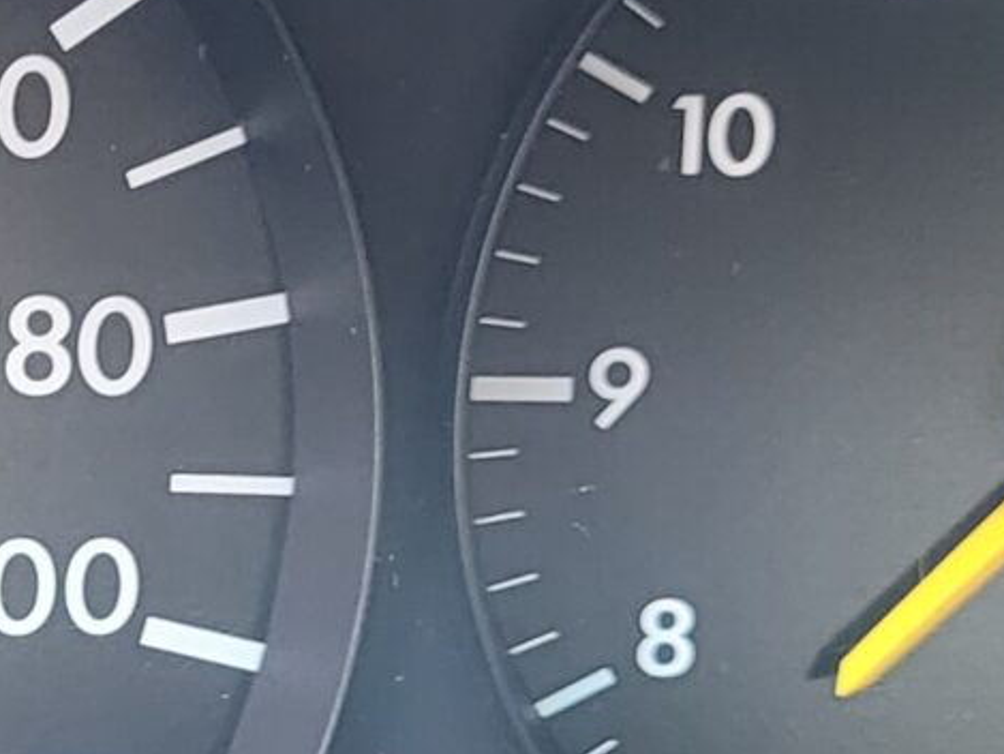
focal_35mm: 142
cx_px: -623
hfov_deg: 13.0
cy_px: 756
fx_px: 4120
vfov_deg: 10.4
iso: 640
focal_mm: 5.4
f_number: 1.8
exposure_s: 1/33
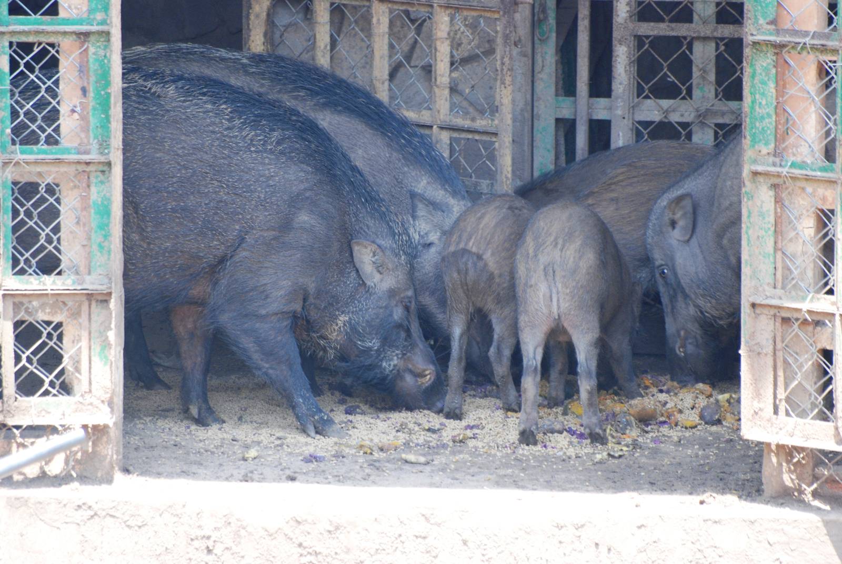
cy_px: 282
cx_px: 421
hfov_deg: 5.1
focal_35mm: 405
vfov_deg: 3.4
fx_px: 9484
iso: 400
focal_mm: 270
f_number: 5.6
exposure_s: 1/100
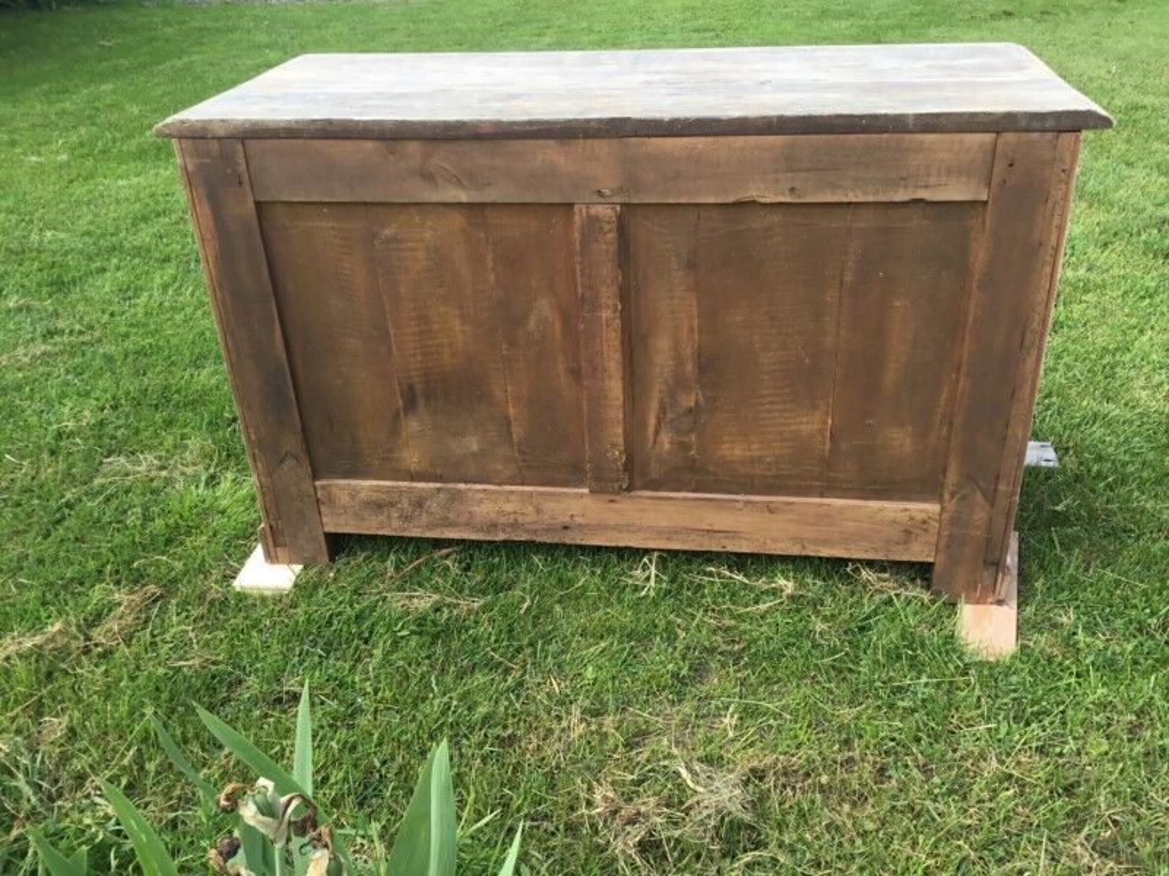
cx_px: 584
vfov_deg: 45.4
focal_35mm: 31
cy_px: 438
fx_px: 1047
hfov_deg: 58.4
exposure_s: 1/409
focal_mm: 3.3
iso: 25
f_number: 2.4
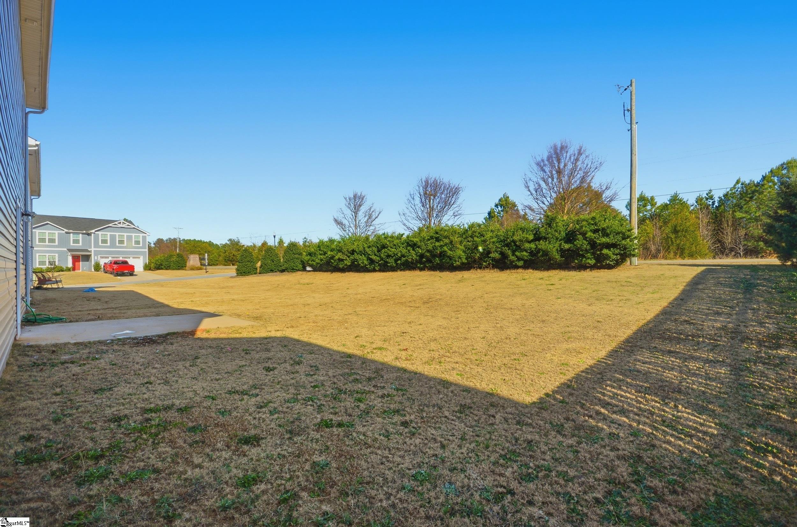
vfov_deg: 77.0
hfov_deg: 100.5
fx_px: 331
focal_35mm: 15
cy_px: 264
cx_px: 398
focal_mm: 10
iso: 250
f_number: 9
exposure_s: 1/1000
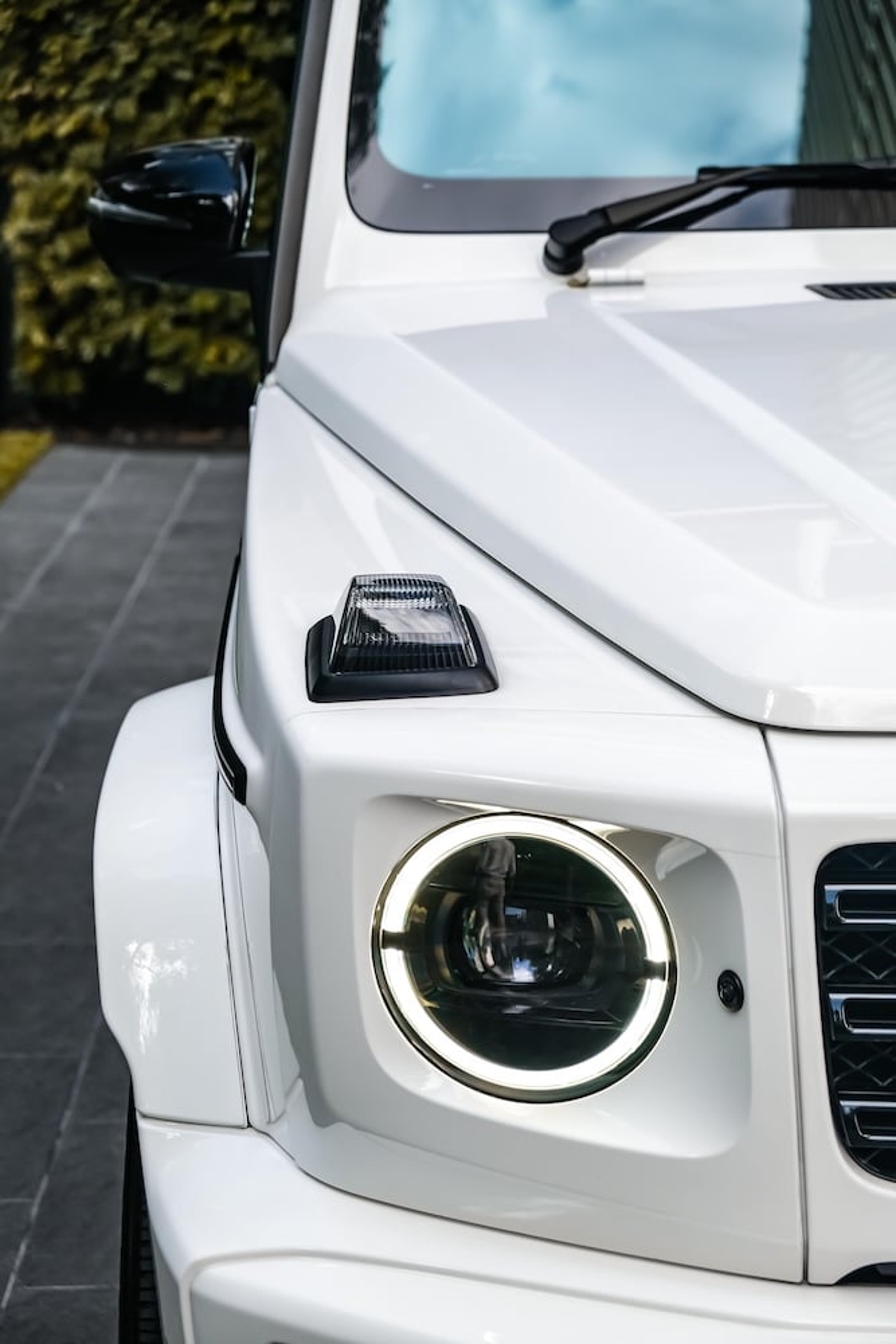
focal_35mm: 83
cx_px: 448
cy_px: 672
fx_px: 3097
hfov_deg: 16.5
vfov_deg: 24.5
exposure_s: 1/125
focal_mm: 55
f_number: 4
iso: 640
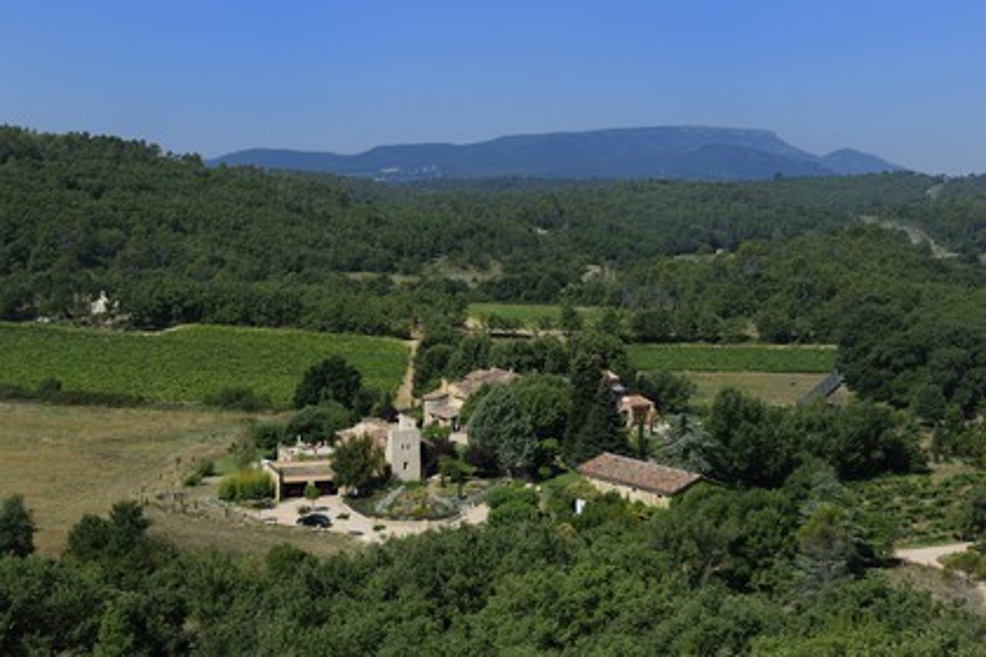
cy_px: 328
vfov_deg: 23.4
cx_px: 493
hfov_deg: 34.5
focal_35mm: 58
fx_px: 1588
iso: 200
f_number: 16
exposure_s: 1/160
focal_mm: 58
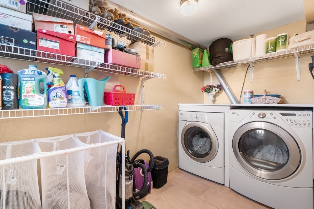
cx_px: 157
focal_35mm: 16
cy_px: 104
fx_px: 140
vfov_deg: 73.8
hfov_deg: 96.7
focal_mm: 16
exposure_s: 3.2
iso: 200
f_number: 8
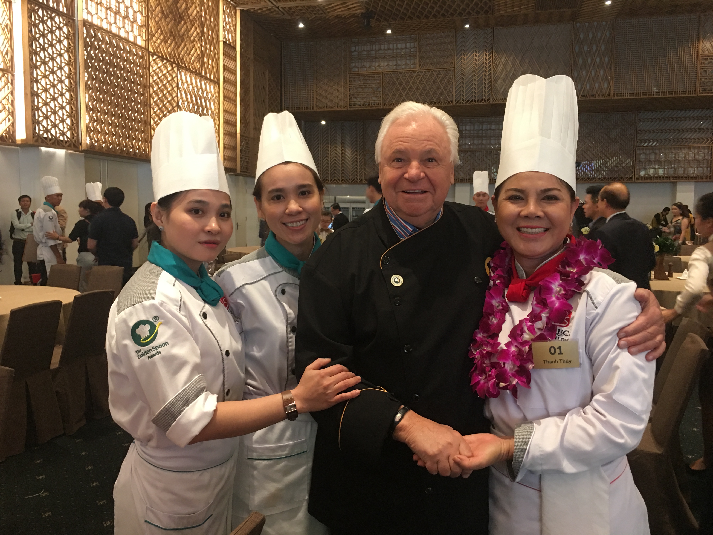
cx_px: 356
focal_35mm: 29
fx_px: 597
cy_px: 268
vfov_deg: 48.2
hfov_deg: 61.7
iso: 100
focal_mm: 4.15
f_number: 2.2
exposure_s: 1/10
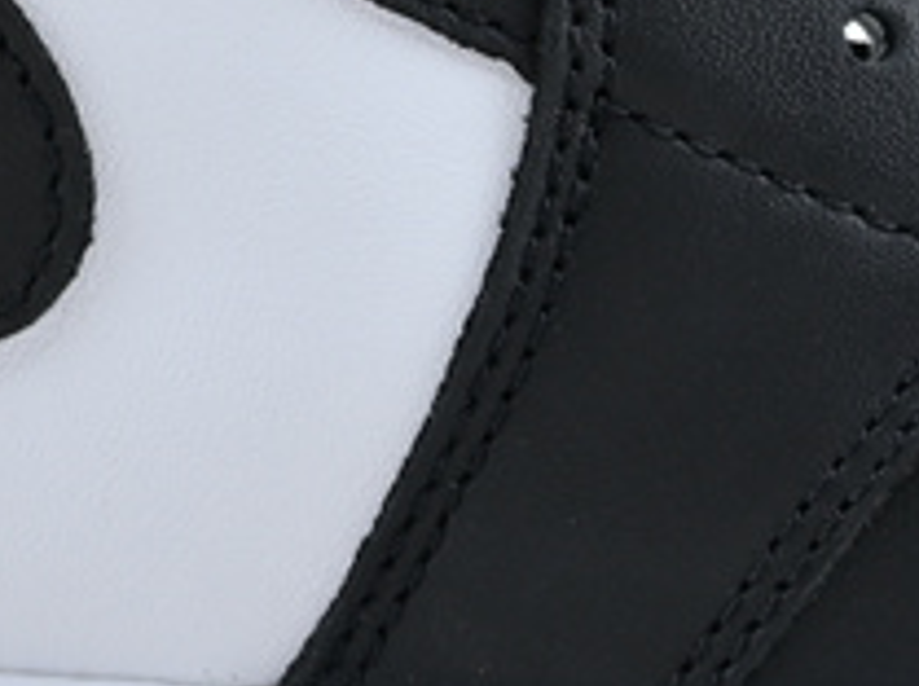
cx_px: 259
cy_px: 35
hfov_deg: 8.0
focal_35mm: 249
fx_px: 6599
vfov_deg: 5.9
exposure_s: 1/40
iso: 100
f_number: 4.8
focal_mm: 30
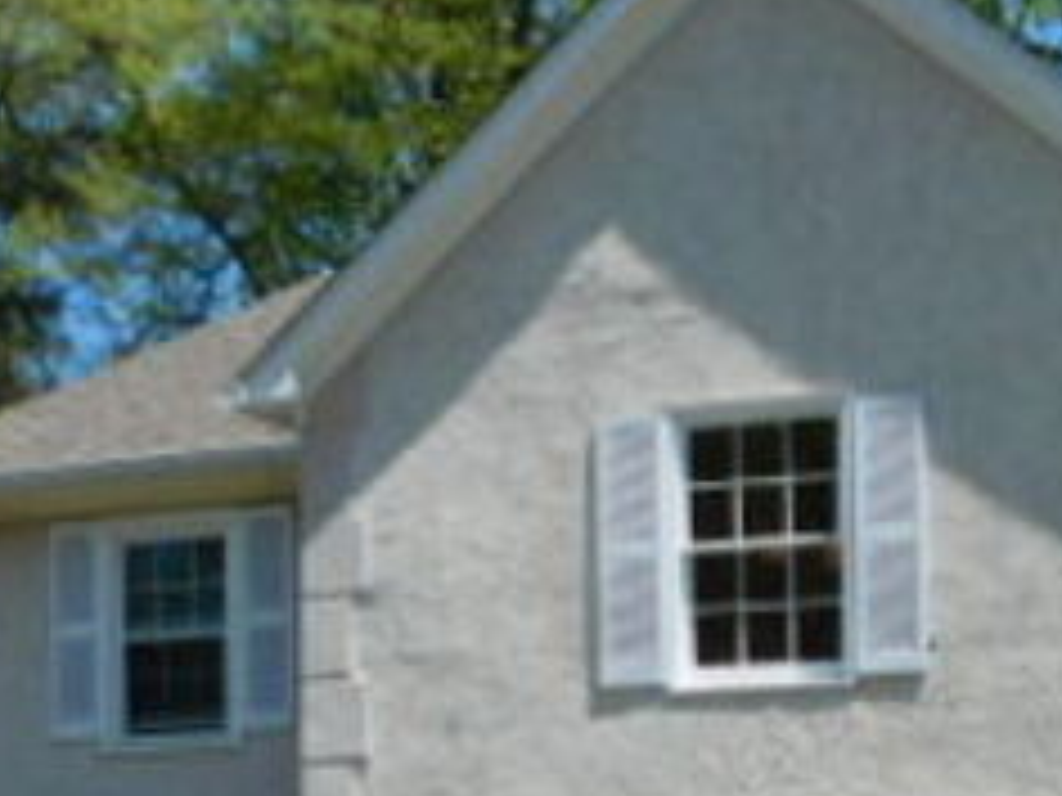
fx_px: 2393
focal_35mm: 78
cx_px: 878
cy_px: 971
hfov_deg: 24.5
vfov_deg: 17.9
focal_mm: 4
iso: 125
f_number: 6
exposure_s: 1/500
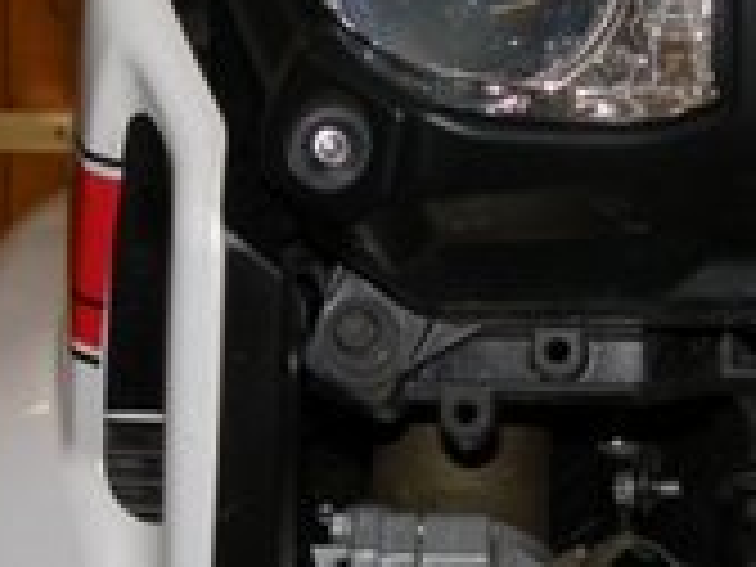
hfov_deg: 11.6
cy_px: 963
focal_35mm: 168
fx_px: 3669
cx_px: 788
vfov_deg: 8.5
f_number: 3.4
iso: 100
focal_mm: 8.46
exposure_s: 1/50
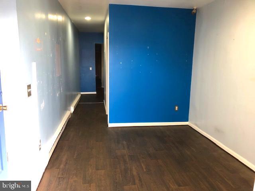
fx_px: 206
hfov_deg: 63.4
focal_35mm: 28
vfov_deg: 49.7
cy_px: 96
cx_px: 128
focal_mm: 3.99
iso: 40
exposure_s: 1/15
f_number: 1.8
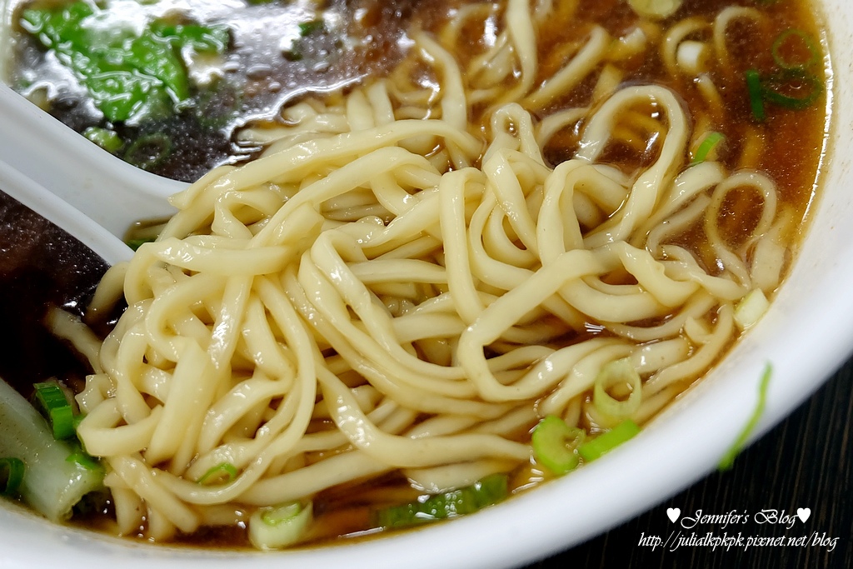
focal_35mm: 38
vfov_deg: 35.1
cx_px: 426
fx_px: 900
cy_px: 284
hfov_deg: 50.7
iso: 640
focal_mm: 25.6
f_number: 4.5
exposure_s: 1/60
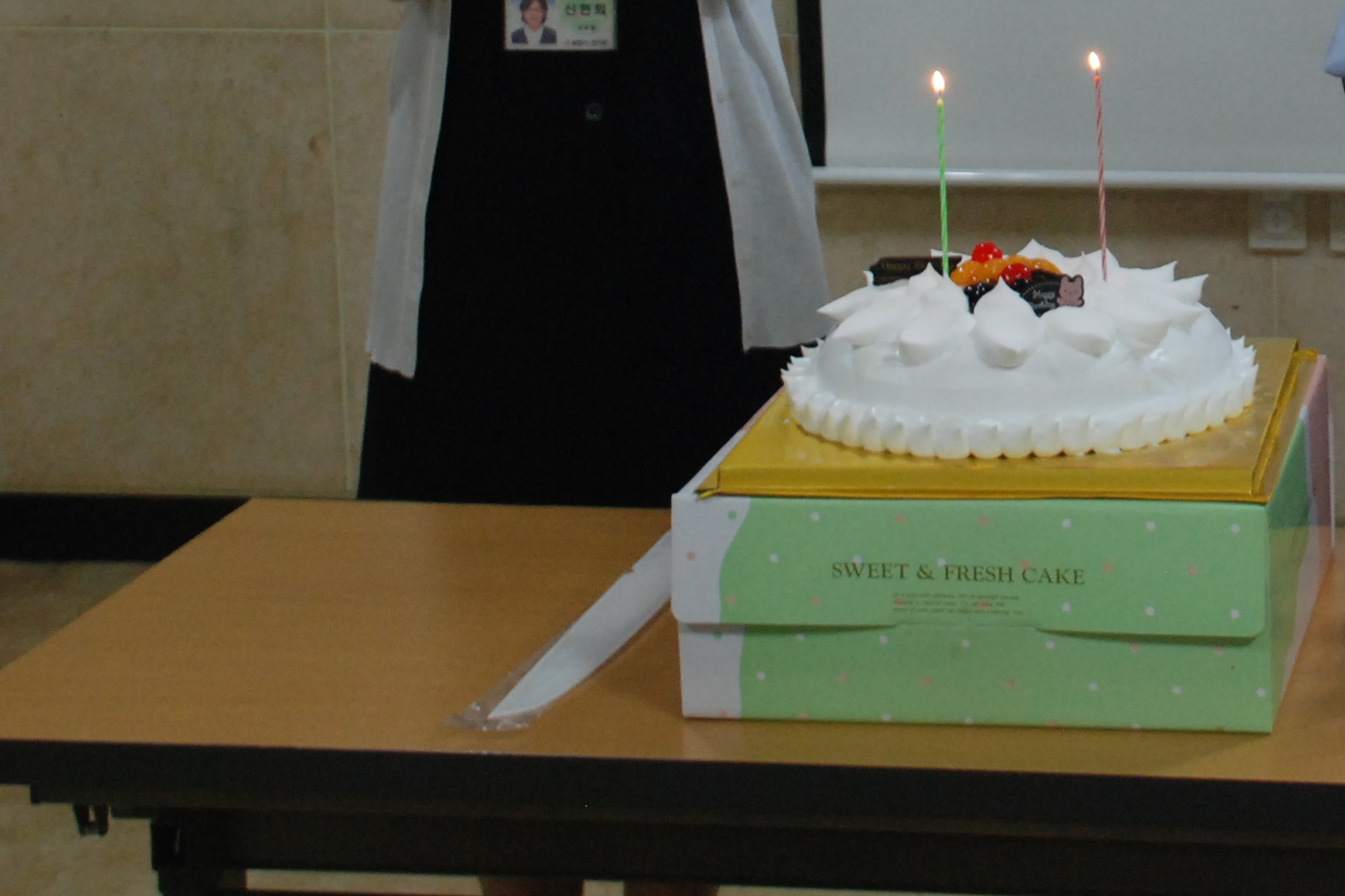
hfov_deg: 20.7
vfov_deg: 13.9
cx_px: 1278
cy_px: -154
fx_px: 3586
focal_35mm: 96
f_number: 4
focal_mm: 26
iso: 800
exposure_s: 1/60
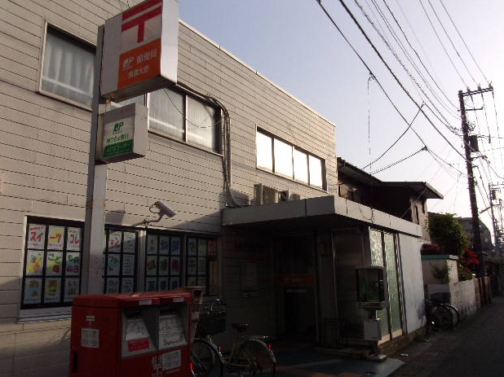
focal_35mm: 29
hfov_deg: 61.7
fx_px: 422
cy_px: 186
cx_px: 246
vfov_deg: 48.2
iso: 200
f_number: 10.8
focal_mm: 5.1
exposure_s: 1/240
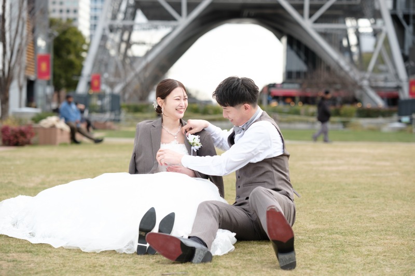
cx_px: 208
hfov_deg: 24.2
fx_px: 968
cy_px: 138
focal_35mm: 84
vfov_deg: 16.3
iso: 400
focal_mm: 56
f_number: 2
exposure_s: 1/1600
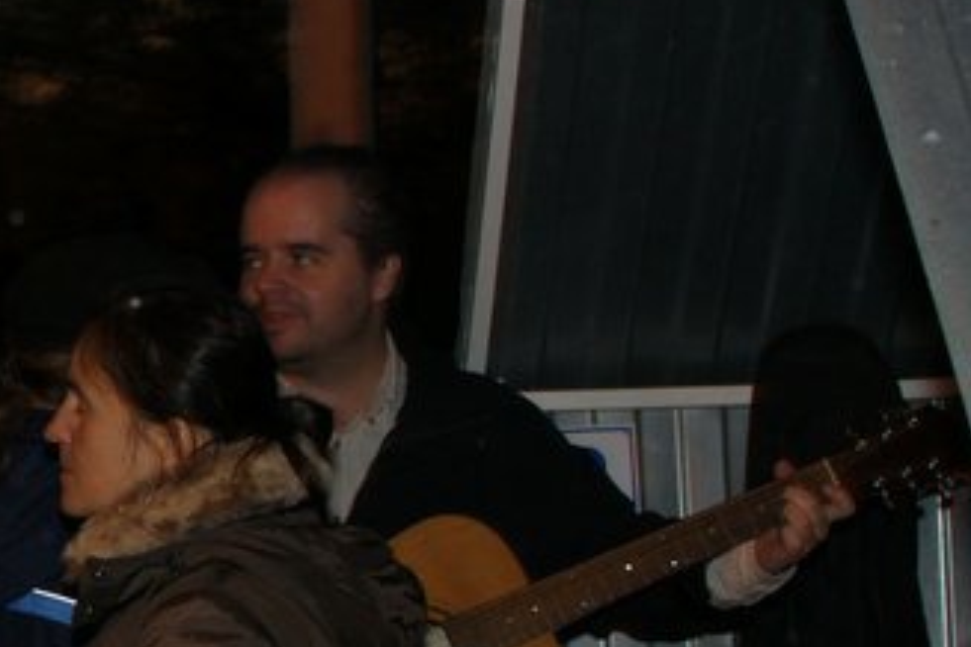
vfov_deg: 10.7
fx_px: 3458
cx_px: -71
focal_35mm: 128
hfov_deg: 15.6
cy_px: 463
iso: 400
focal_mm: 35
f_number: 5.6
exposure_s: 1/4
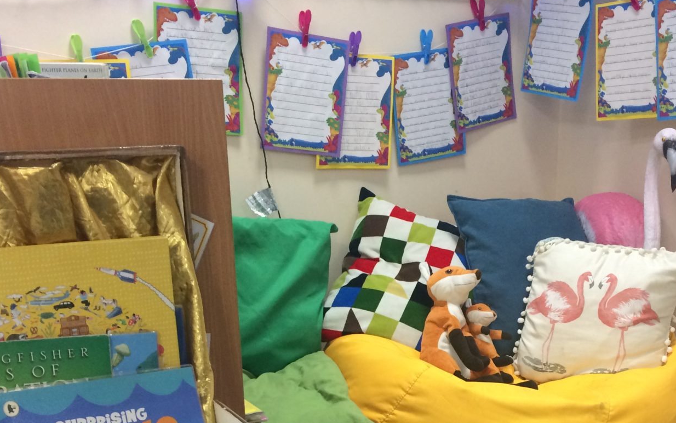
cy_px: 413
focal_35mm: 51
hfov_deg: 39.4
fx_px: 940
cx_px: 400
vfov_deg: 24.3
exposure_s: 1/33
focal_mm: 4.15
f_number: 2.2
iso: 80
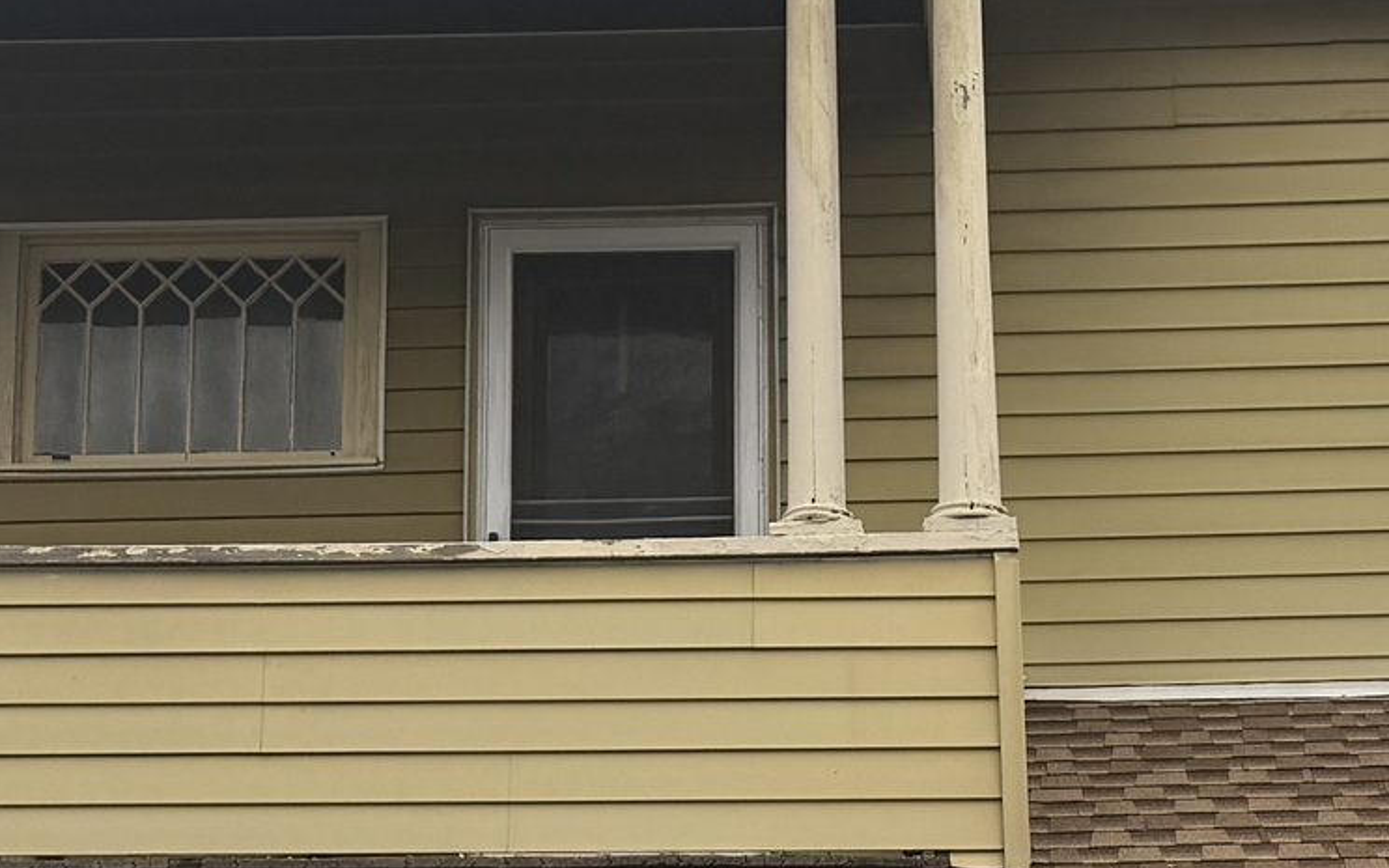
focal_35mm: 105
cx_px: 851
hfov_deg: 19.8
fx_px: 3975
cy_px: 665
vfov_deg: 12.4
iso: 64
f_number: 1.78
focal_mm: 6.76
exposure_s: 1/215
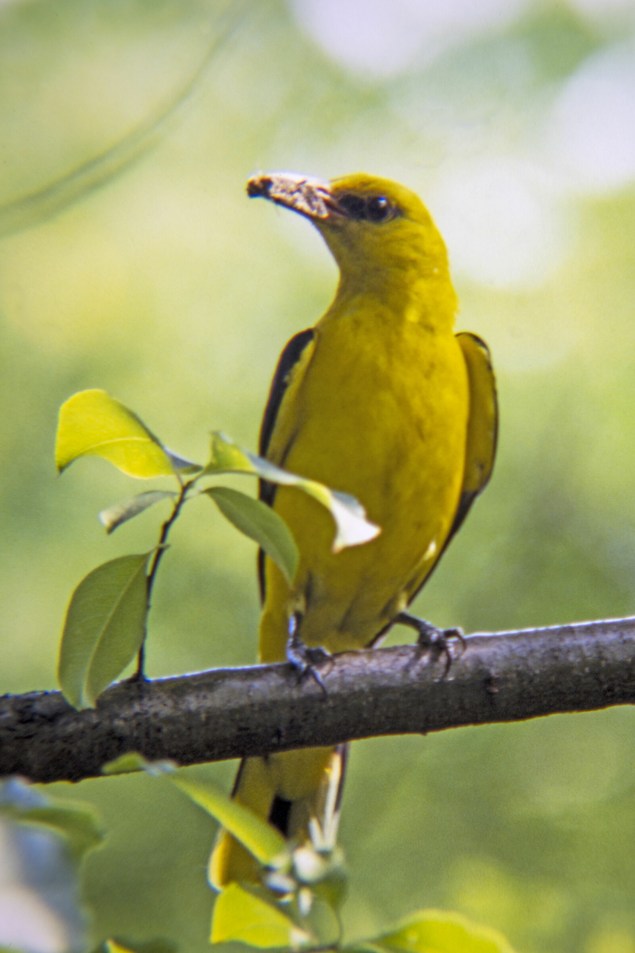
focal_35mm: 85
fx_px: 2249
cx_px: 318
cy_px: 476
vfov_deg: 23.9
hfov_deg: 16.1
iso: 160
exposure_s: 1/30
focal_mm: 57
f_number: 4.5
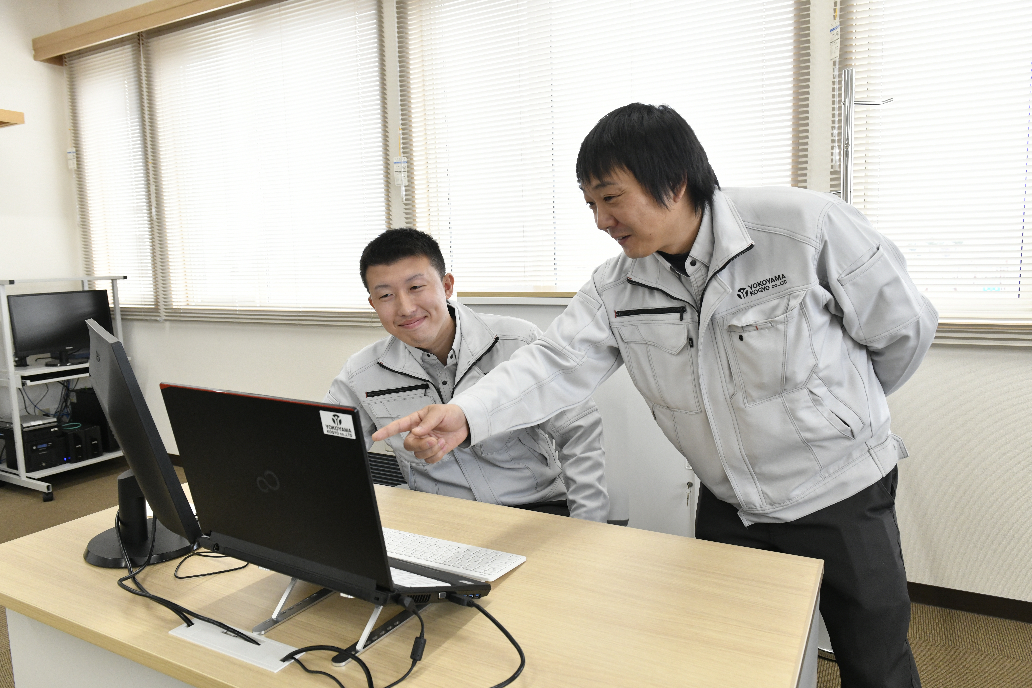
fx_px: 688
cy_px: 344
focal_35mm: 24
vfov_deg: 53.1
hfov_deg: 73.7
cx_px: 516
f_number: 6.3
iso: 2000
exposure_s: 1/160
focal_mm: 24
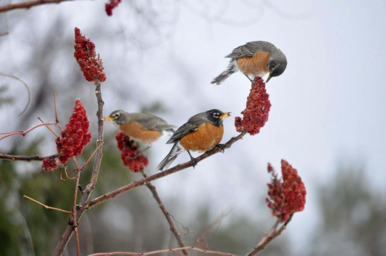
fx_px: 4819
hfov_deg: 4.6
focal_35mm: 450
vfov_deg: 3.0
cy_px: 128
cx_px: 193
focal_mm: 300
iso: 1000
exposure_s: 1/400
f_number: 7.1
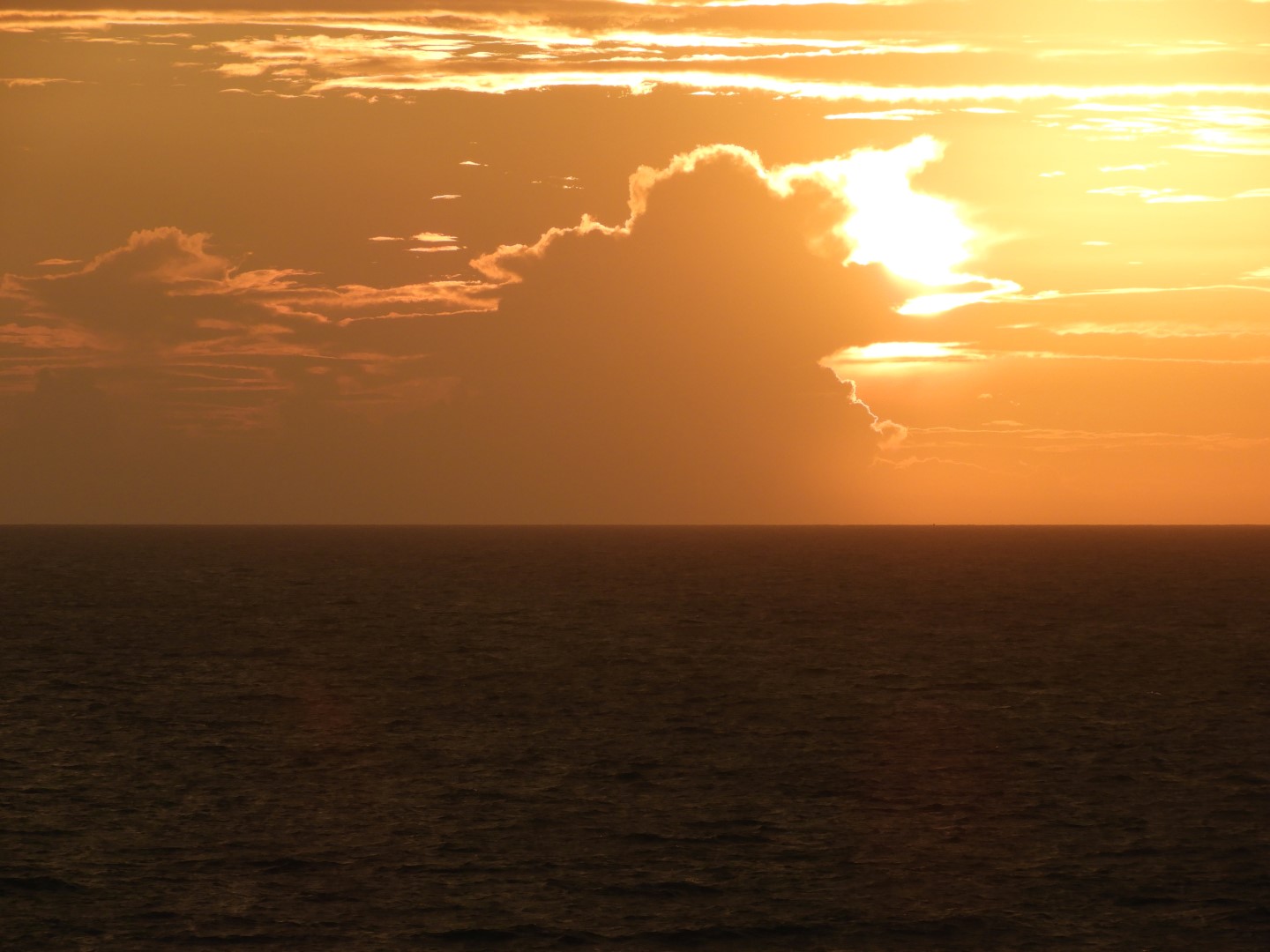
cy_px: 476
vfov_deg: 4.5
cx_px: 635
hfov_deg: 6.0
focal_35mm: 330
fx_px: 12107
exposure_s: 1/320
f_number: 5.5
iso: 100
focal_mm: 59.1
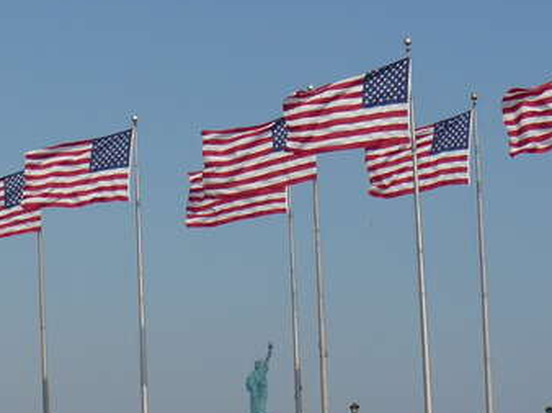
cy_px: 273
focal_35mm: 128
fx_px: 2040
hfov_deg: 15.3
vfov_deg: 11.6
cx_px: 72
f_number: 9
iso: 100
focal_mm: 8.9
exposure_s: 1/320
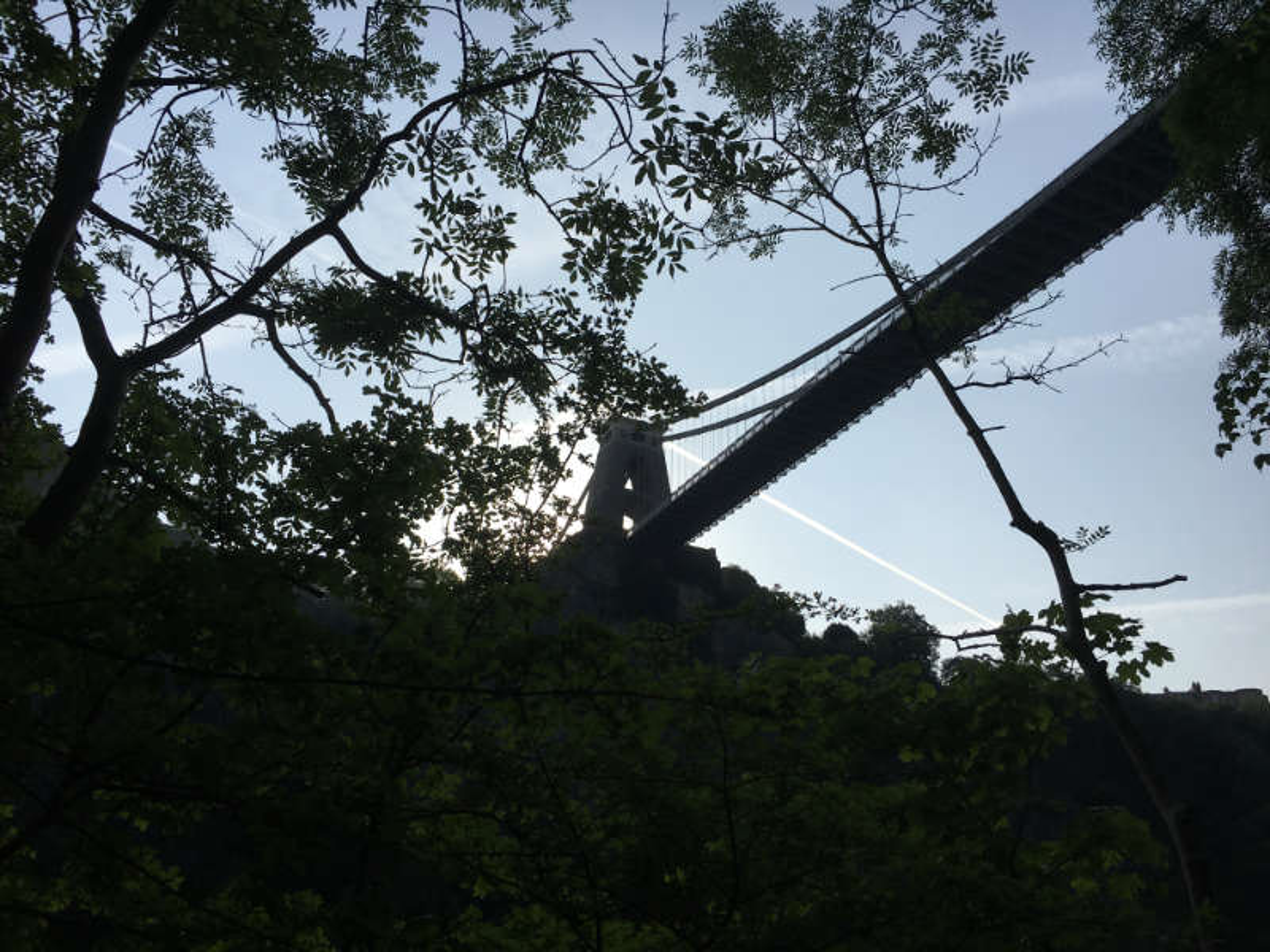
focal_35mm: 29
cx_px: 635
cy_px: 476
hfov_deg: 61.7
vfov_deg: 48.2
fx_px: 1064
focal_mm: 4.2
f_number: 2.2
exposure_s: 1/3846
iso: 25
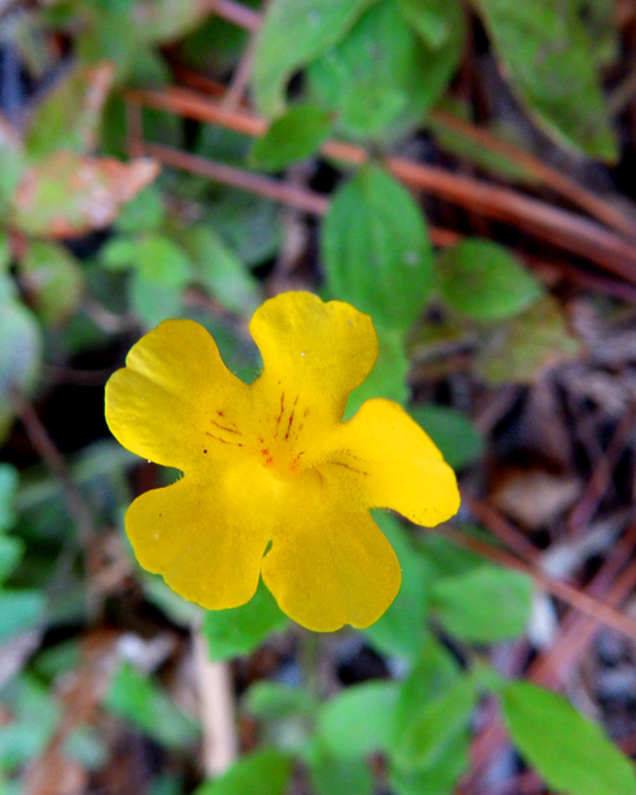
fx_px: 1012
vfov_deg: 42.9
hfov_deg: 34.9
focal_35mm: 43
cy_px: 408
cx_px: 324
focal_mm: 5.7
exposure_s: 1/30
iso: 250
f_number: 3.7
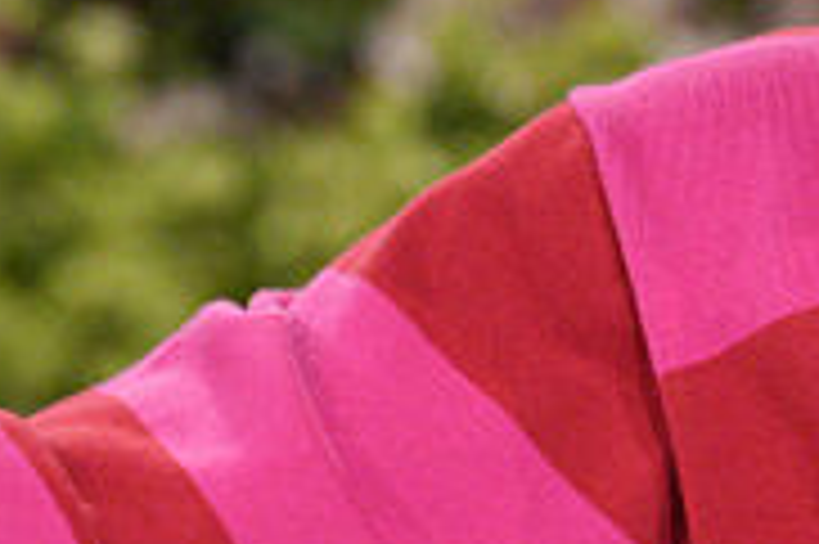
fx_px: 25638
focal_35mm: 1128
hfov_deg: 1.8
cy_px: 169
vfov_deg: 1.2
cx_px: 1332
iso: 4000
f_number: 5.6
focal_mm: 200
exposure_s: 1/160
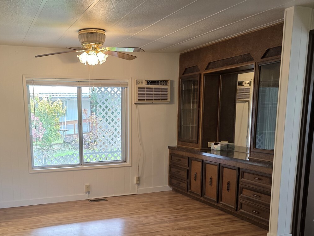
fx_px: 336
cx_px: 114
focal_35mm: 37
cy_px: 175
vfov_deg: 37.8
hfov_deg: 49.5
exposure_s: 1/120
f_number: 1.7
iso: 160
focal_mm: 6.3
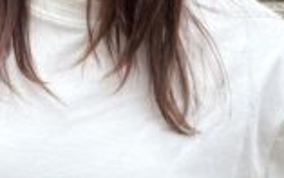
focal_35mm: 130
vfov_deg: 9.7
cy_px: -109
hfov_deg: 16.0
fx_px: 1006
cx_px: 54
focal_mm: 6.76
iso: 80
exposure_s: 1/855
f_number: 1.78
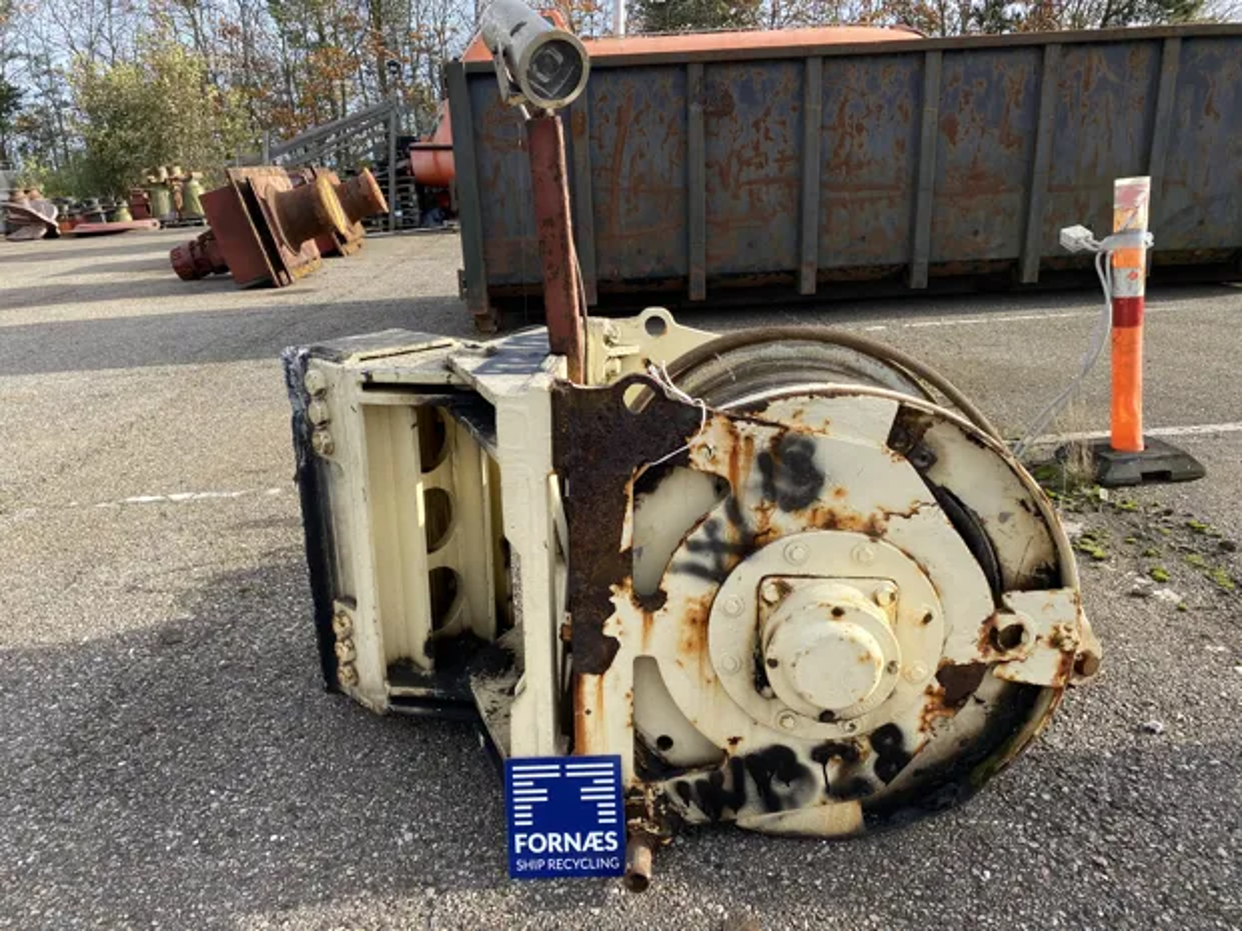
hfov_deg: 67.3
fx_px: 933
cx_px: 621
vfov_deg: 53.1
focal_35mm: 26
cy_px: 466
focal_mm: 4.25
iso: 32
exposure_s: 1/965
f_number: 1.8
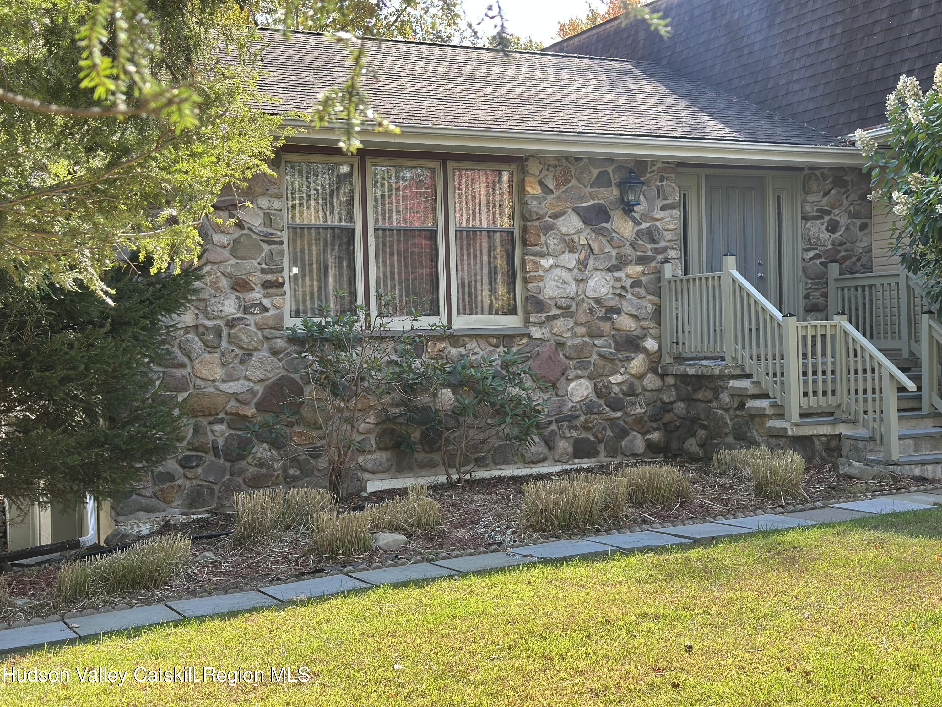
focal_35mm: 48
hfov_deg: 39.7
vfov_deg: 30.3
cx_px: 471
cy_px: 354
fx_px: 1306
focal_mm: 6.86
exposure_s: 1/604
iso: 80
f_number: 1.78
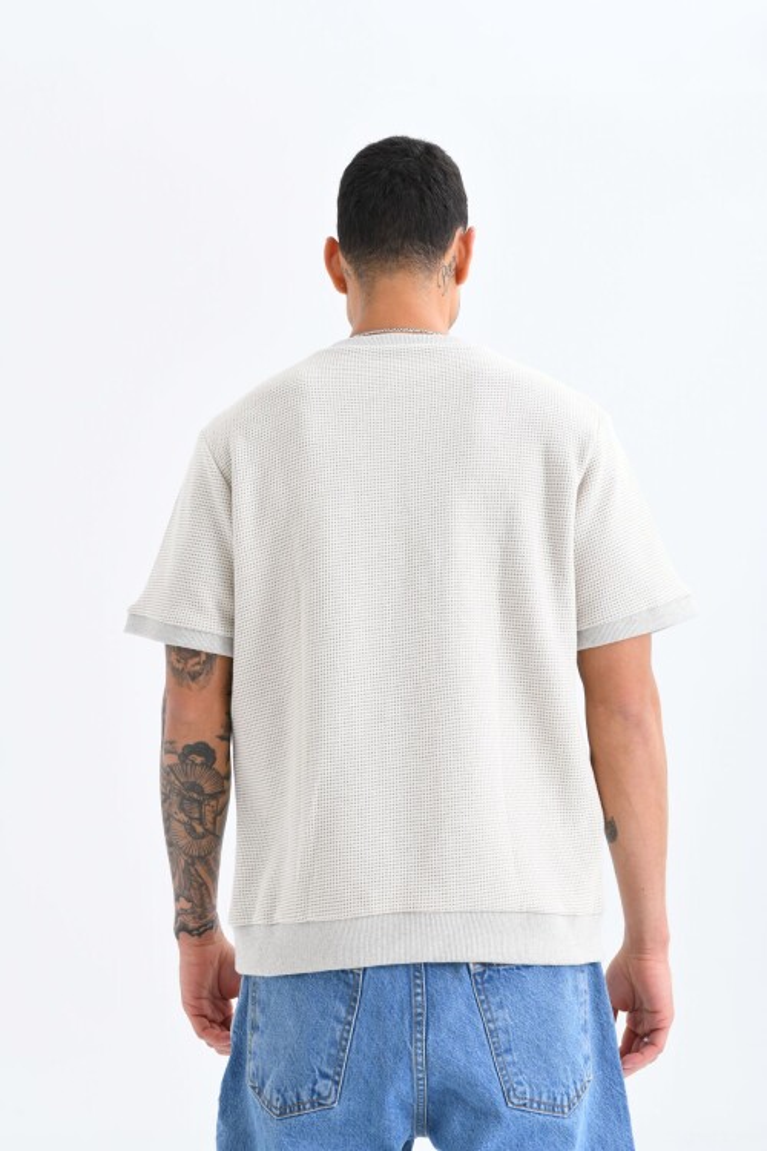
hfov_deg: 26.0
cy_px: 576
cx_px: 384
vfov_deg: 38.2
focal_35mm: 52
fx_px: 1662
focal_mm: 52
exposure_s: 1/125
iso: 200
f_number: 6.3
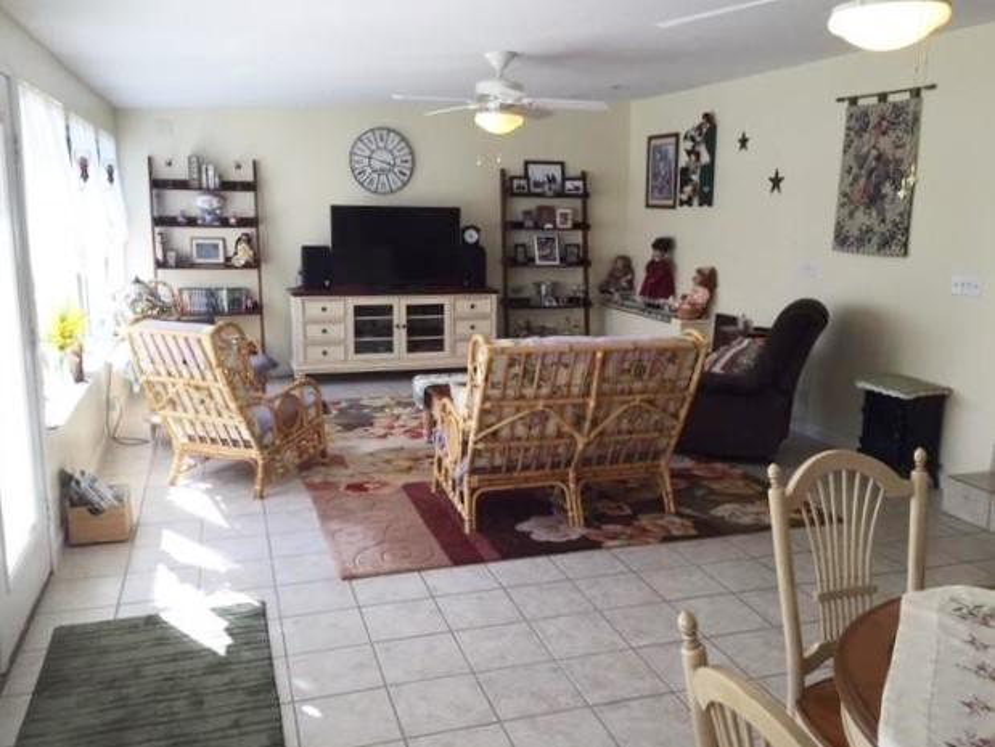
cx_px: 498
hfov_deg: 61.6
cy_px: 374
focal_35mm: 29
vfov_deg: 48.3
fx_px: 834
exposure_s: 1/120
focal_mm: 4.15
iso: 40
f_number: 2.2
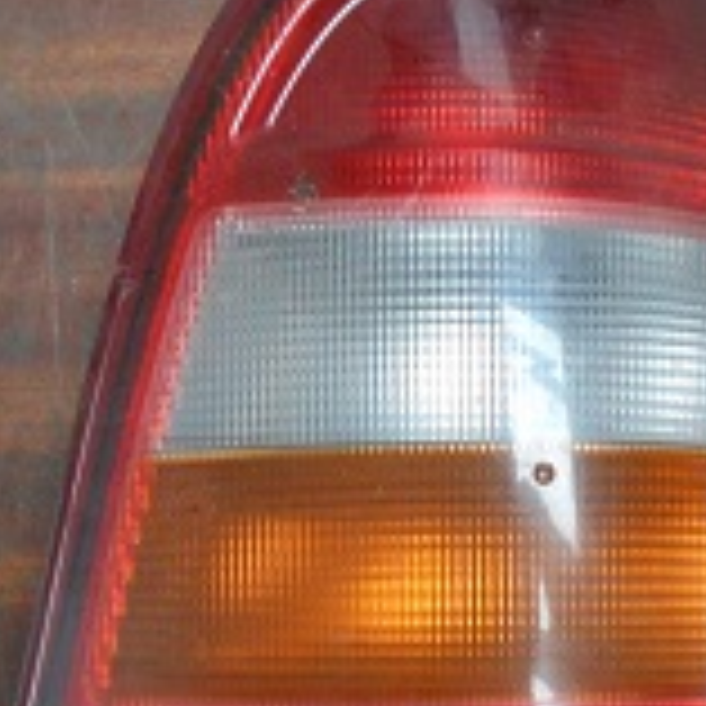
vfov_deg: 25.2
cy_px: 477
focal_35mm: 68
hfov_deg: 25.1
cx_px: 513
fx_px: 1569
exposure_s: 1/30
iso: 360
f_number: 3.2
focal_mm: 4.6
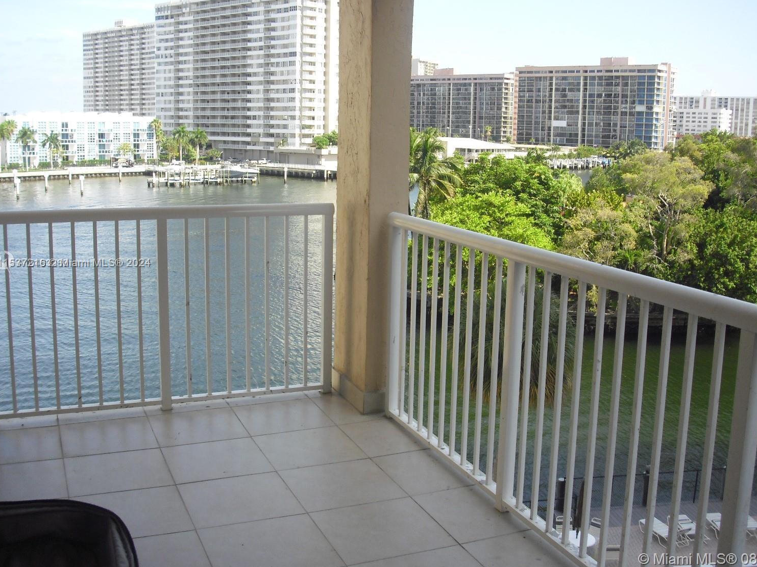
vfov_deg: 35.1
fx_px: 897
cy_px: 264
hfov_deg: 45.8
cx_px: 396
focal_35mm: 41
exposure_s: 1/100
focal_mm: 6.2
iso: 100
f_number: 8
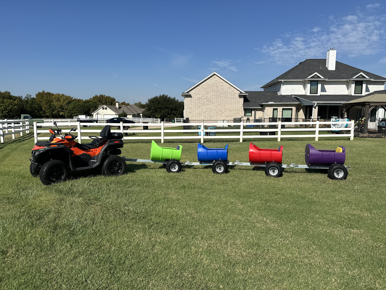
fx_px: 268
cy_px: 145
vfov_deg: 56.8
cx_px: 193
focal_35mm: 24
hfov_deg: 71.6
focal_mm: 6.86
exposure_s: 1/7042
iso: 80
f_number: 1.78
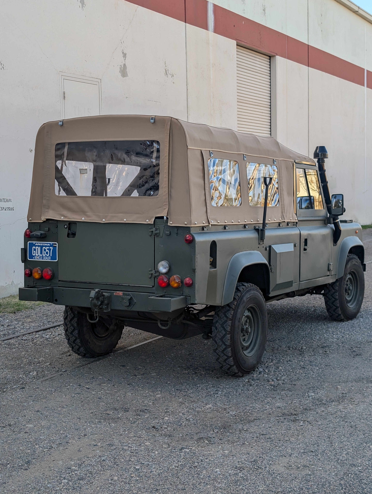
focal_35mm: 49
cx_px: 186
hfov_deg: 29.7
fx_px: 700
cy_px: 247
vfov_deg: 38.9
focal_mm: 6.9
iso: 20
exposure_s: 1/281
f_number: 1.68
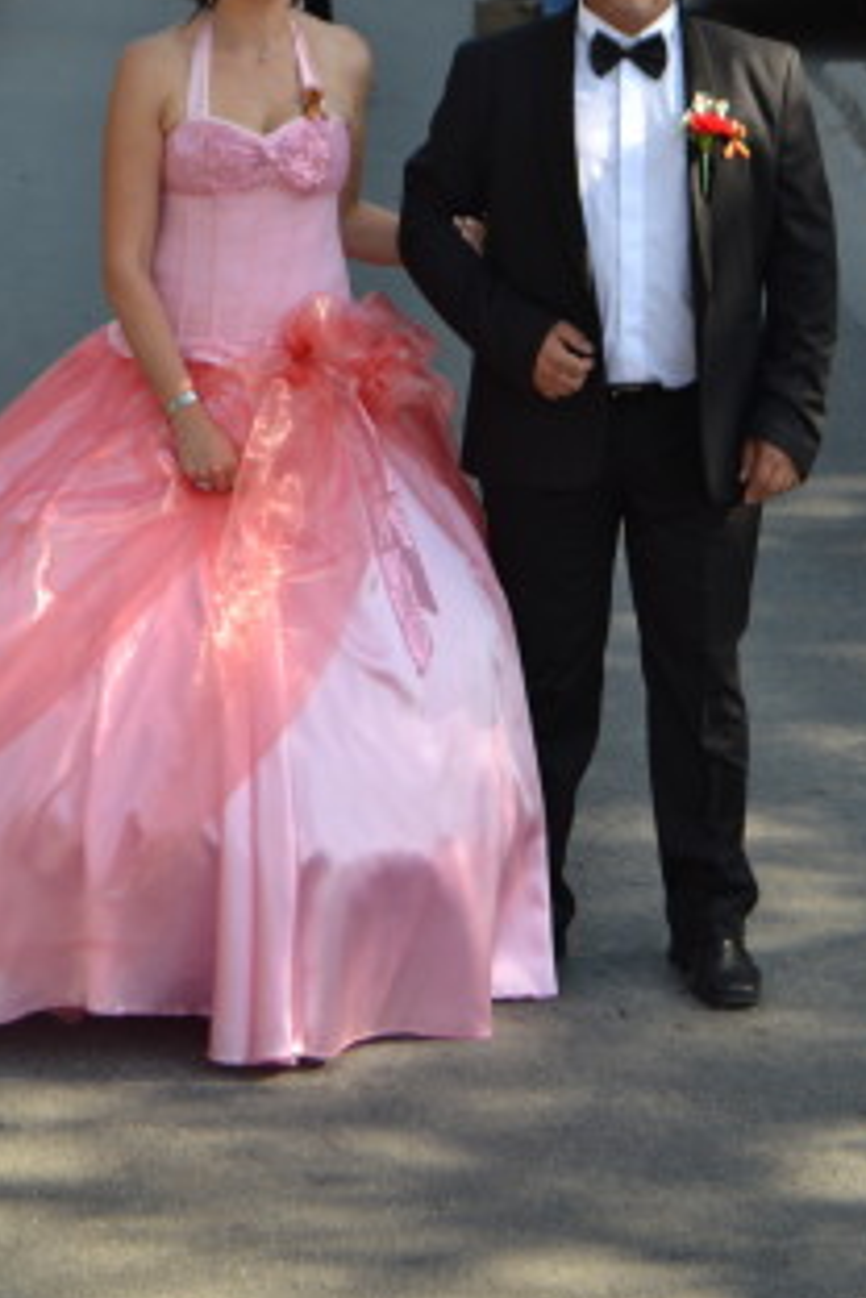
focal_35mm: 127
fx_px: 4574
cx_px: 391
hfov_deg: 10.8
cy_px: 391
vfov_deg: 16.1
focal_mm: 55
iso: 100
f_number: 5.6
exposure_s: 1/125
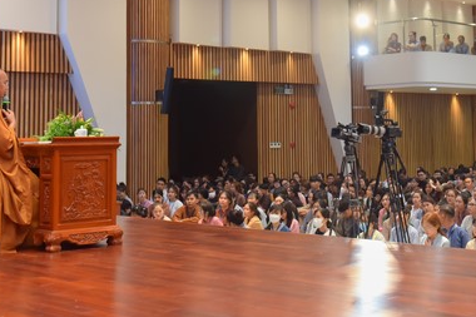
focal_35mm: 65
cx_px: 291
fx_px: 859
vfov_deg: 20.6
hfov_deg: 30.9
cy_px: 52
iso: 1250
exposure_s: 1/80
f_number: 4.5
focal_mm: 38
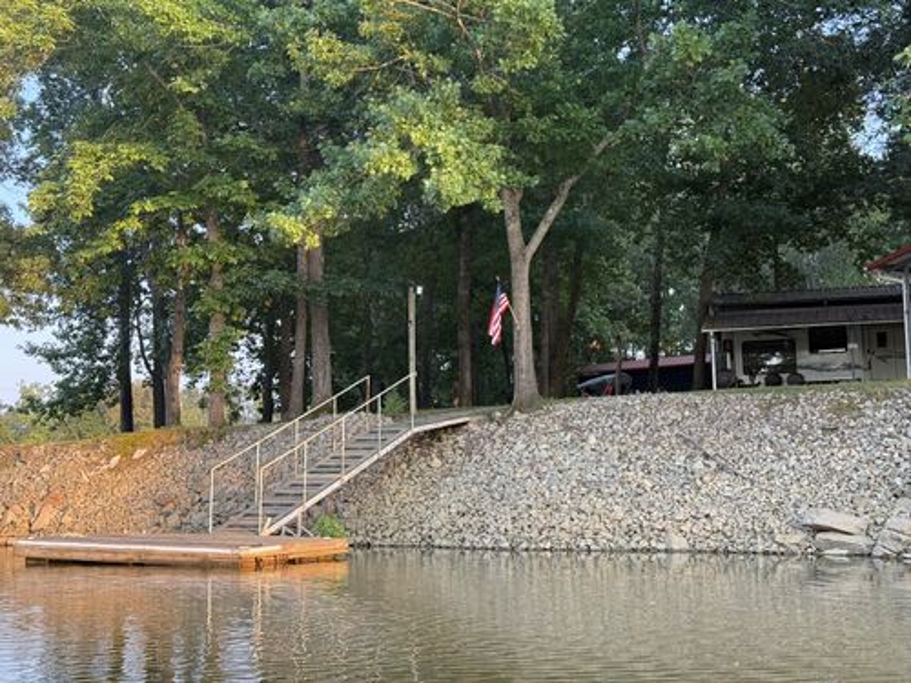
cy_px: 342
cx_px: 456
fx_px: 1263
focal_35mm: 48
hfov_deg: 39.7
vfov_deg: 30.3
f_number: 1.78
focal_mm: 6.76
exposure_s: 1/184
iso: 64
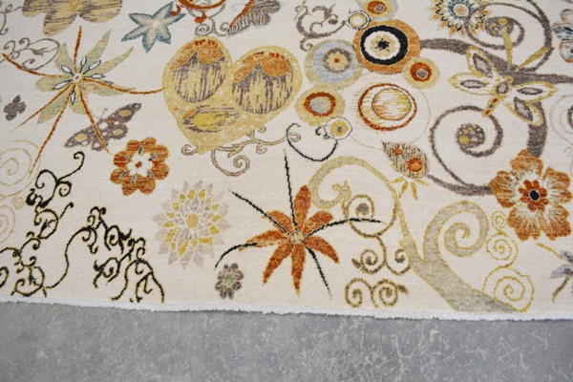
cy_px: 191
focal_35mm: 27
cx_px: 286
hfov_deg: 67.4
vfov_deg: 47.9
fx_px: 430
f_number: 4.5
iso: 400
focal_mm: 18
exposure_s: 1/80
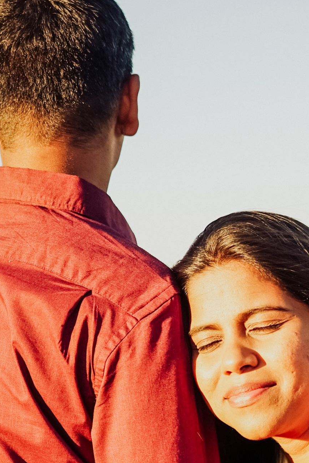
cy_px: 529
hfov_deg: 13.2
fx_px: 1338
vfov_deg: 18.8
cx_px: 203
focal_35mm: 104
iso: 100
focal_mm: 35
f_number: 1.4
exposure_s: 1/2500
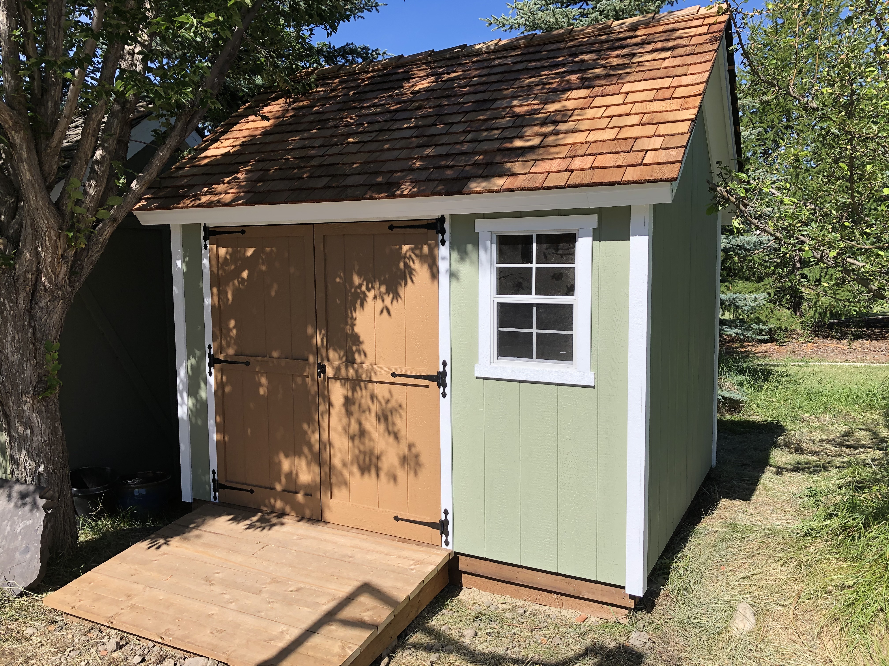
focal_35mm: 28
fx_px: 719
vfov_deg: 49.7
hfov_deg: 63.4
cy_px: 333
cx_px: 444
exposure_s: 1/1656
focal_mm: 3.99
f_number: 1.8
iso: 20
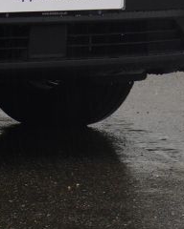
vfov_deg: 5.4
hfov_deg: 4.2
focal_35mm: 356
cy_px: -108
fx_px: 2423
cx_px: -295
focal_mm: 38
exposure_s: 1/60
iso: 200
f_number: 5.6
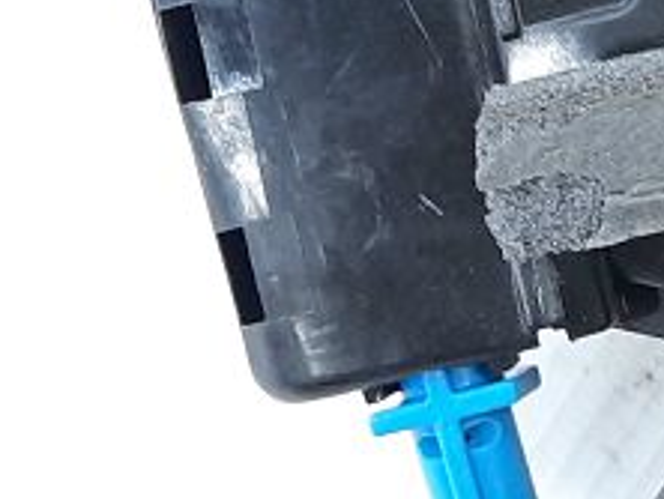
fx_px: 2592
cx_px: 996
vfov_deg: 10.7
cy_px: -161
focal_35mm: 135
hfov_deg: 13.7
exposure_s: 1/50
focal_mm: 4.6
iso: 200
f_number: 2
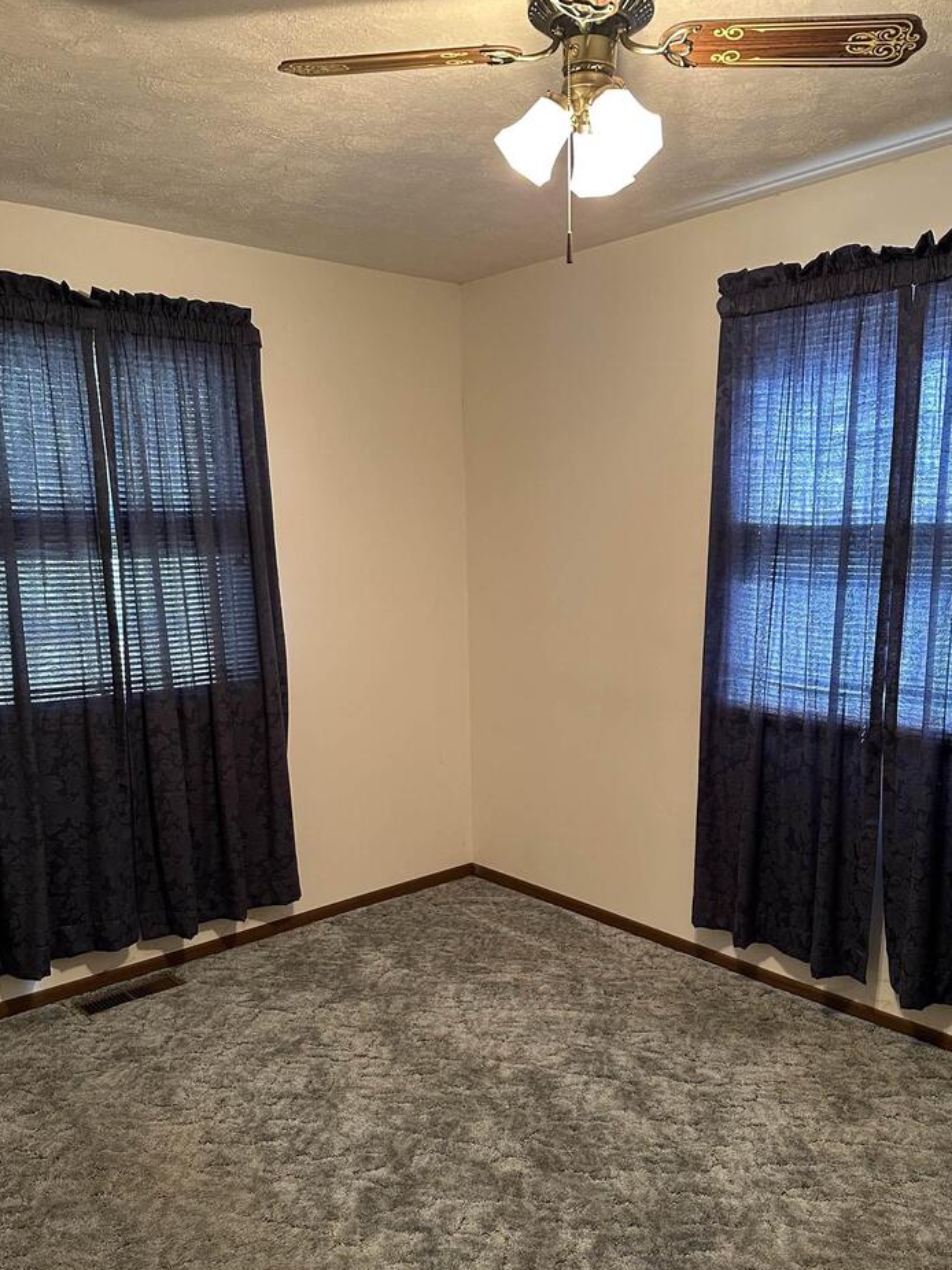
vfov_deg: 63.3
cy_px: 712
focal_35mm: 28
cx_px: 498
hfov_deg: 49.7
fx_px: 1027
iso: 250
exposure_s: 1/60
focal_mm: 6.86
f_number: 1.78
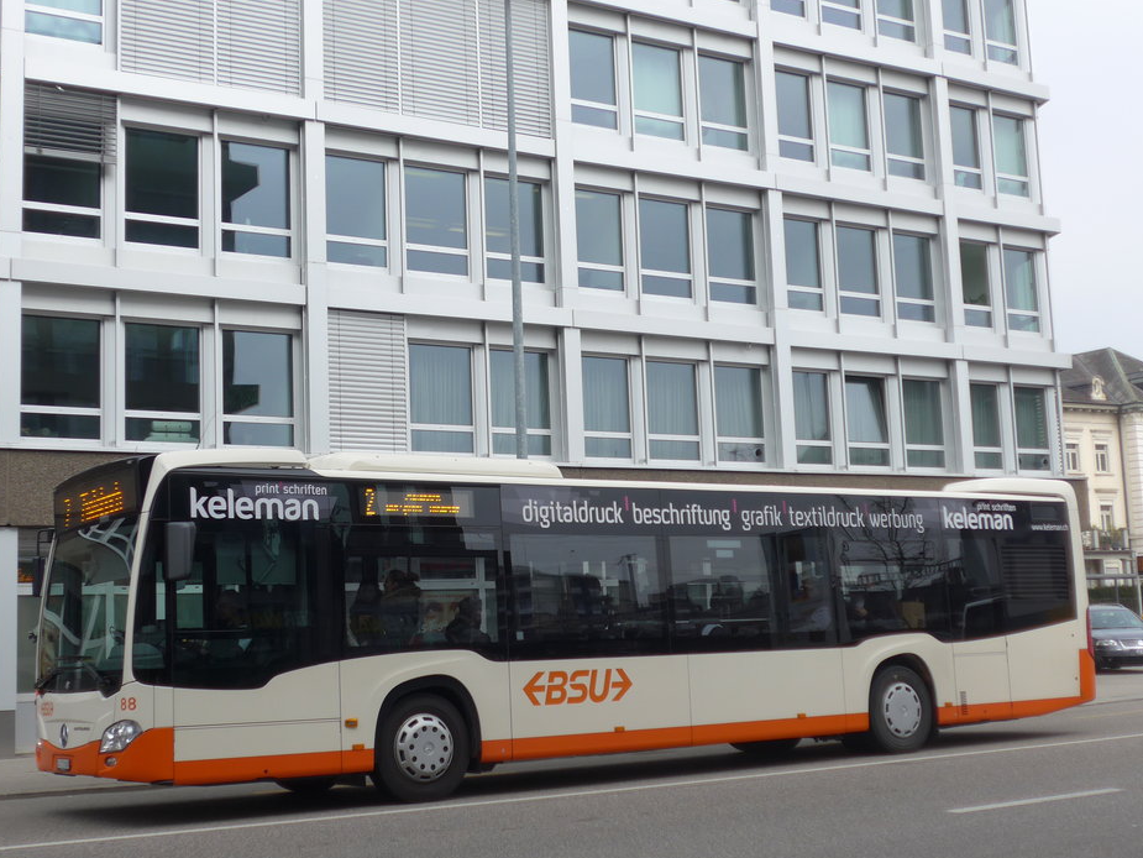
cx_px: 470
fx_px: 1585
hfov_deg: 39.5
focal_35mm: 48
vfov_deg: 30.3
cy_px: 424
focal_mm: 8
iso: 80
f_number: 2.5
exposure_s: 1/1600
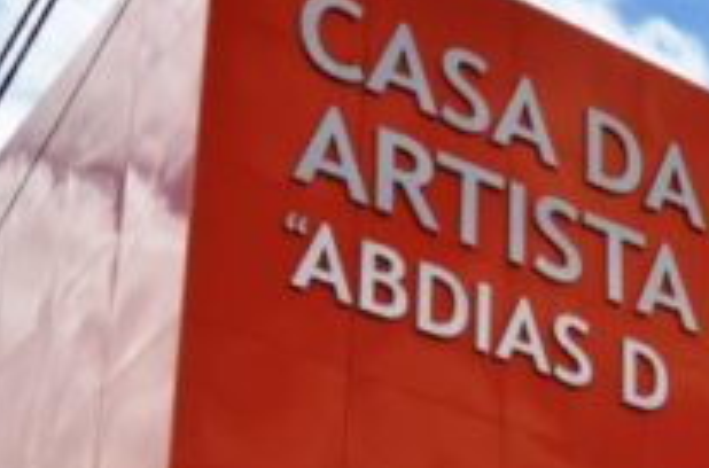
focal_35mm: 105
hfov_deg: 19.0
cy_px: 826
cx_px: 692
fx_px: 2062
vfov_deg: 12.0
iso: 100
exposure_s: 1/250
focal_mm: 18
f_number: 9
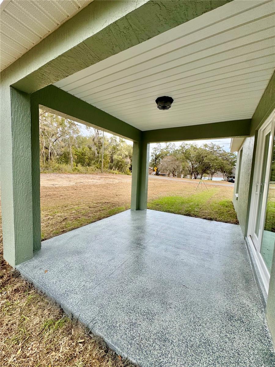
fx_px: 148
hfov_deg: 85.7
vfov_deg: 102.1
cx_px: 138
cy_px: 184
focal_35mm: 14
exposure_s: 1/414
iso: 40
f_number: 2.2
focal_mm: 2.22
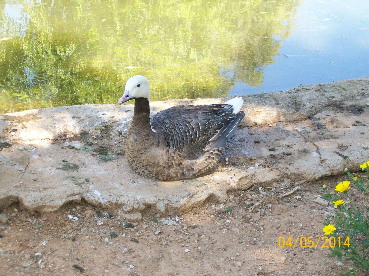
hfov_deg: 22.5
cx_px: 184
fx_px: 927
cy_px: 138
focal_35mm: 87
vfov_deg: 17.0
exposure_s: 1/189
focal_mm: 14.3
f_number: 4.3
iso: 140
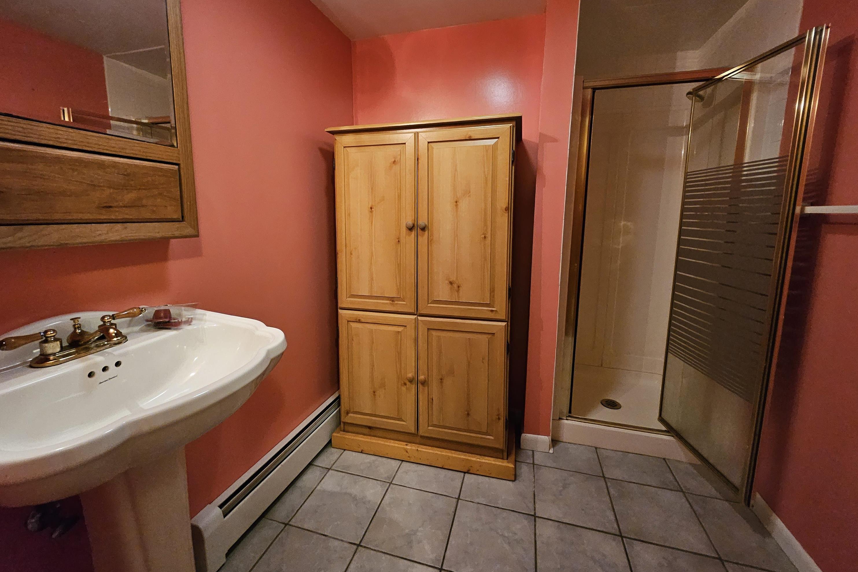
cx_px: 426
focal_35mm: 14
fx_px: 334
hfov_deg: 104.3
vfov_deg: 81.1
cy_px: 263
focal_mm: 1.74
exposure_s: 1/30
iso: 640
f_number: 2.2
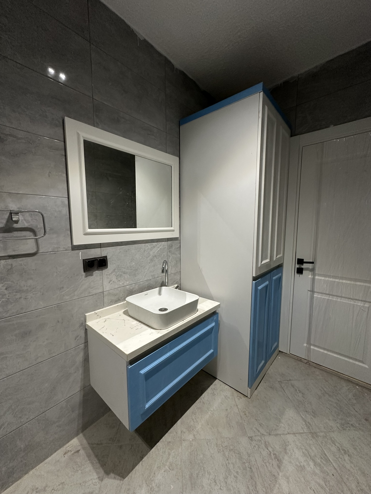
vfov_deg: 102.1
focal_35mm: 14
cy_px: 247
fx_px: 200
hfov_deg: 85.7
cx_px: 186
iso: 250
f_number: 2.2
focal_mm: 2.22
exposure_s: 1/100
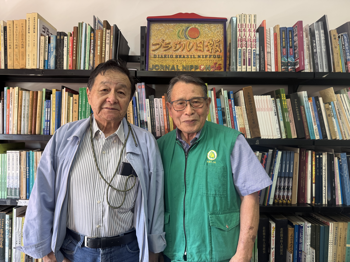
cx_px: 175
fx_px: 243
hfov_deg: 71.6
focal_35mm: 24
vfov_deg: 56.8
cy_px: 131
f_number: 1.78
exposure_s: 1/60
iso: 160
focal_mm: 6.76
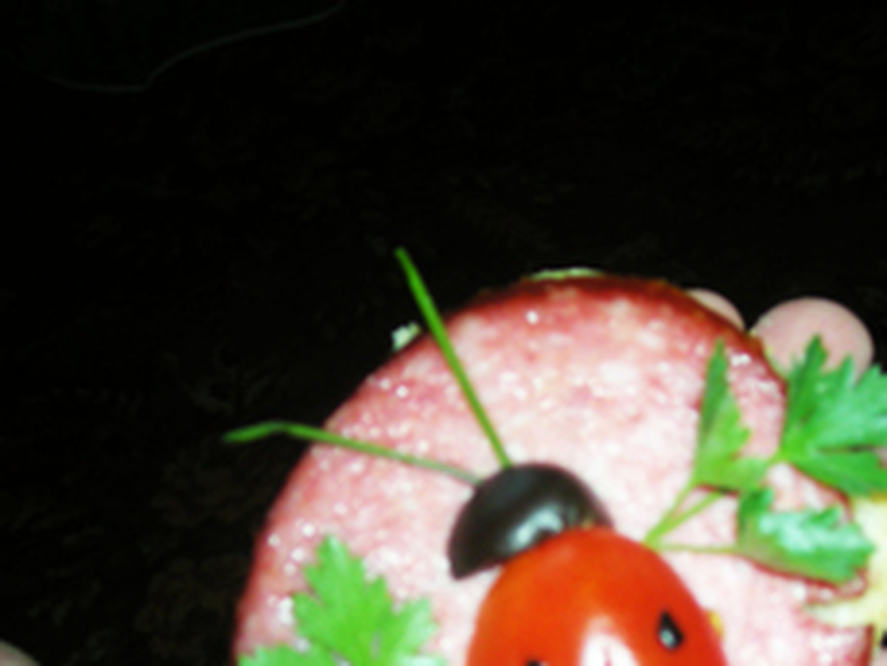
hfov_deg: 27.8
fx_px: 1768
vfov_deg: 21.0
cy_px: 565
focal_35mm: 69
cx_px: 642
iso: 50
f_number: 2.8
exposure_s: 1/60
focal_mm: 5.7
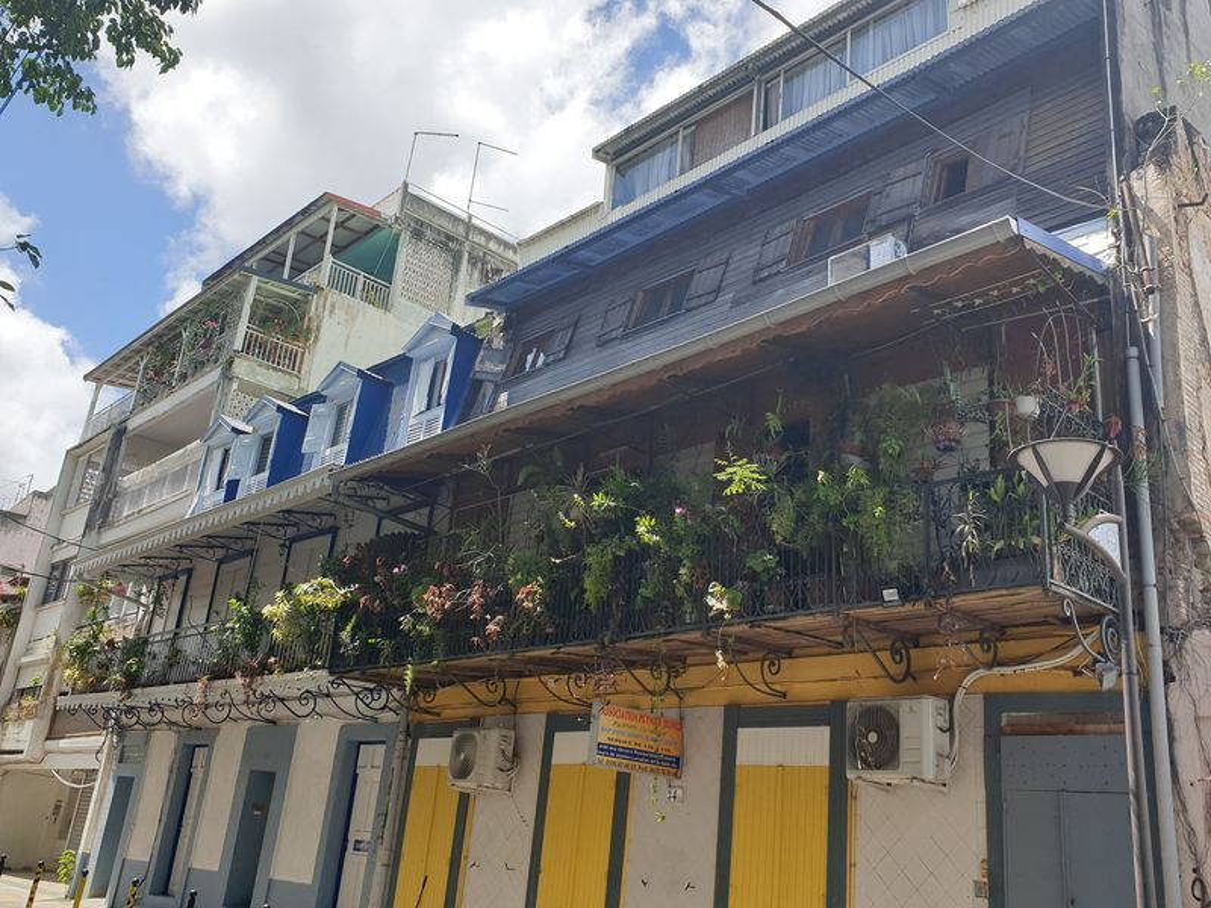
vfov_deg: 53.1
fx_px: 910
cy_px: 454
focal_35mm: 26
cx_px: 606
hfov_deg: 67.3
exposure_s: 1/598
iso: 50
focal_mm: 4.3
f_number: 2.4
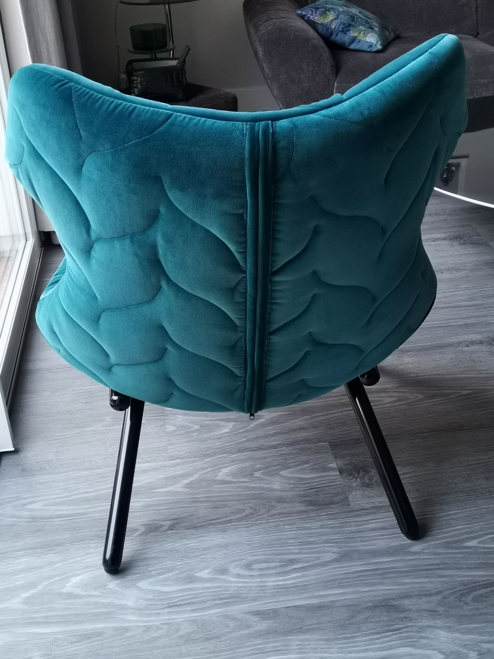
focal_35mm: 42
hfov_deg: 34.3
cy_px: 330
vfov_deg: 44.8
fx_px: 799
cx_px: 247
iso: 320
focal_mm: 4.75
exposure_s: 1/60
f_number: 1.8
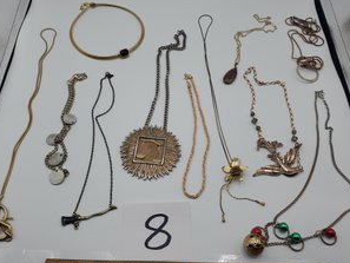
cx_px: 168
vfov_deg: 46.7
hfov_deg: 59.9
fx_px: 303
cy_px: 146
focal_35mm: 30
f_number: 2.4
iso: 50
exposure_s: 1/754
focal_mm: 4.3
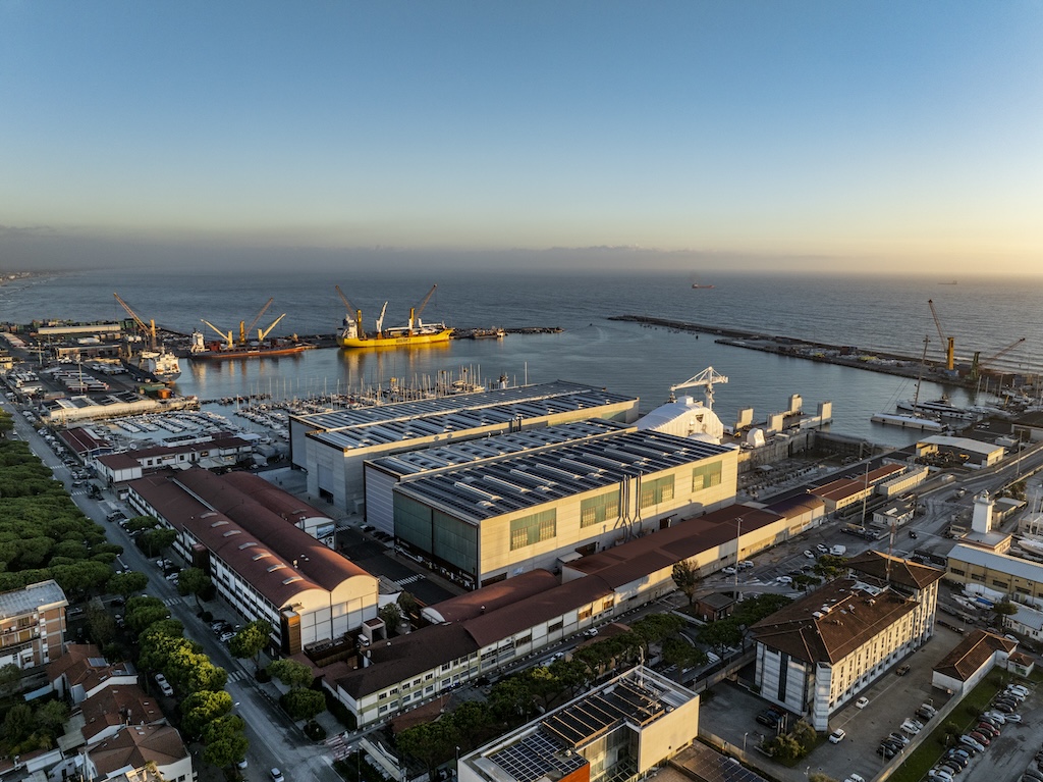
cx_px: 522
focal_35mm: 24
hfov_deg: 71.6
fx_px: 723
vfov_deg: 56.8
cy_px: 391
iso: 100
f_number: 4.5
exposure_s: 1/100
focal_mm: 12.29
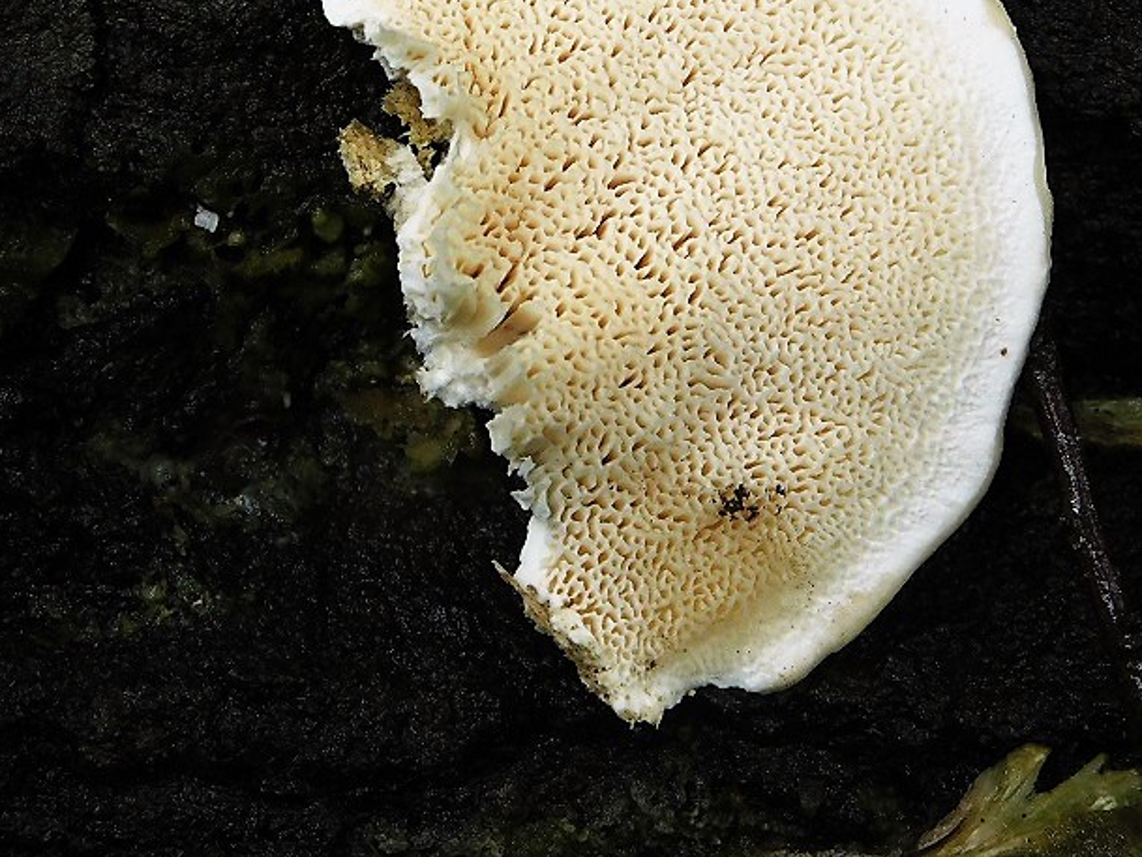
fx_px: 4983
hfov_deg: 13.1
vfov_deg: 9.8
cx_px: 694
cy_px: 321
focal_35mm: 151
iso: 180
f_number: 4.8
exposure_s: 1/30
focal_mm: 20.3
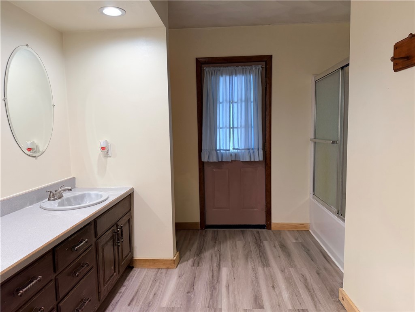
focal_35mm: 24
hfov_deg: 71.6
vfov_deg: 56.8
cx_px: 208
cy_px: 156
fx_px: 288
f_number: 1.78
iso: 100
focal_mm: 6.76
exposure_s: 1/120
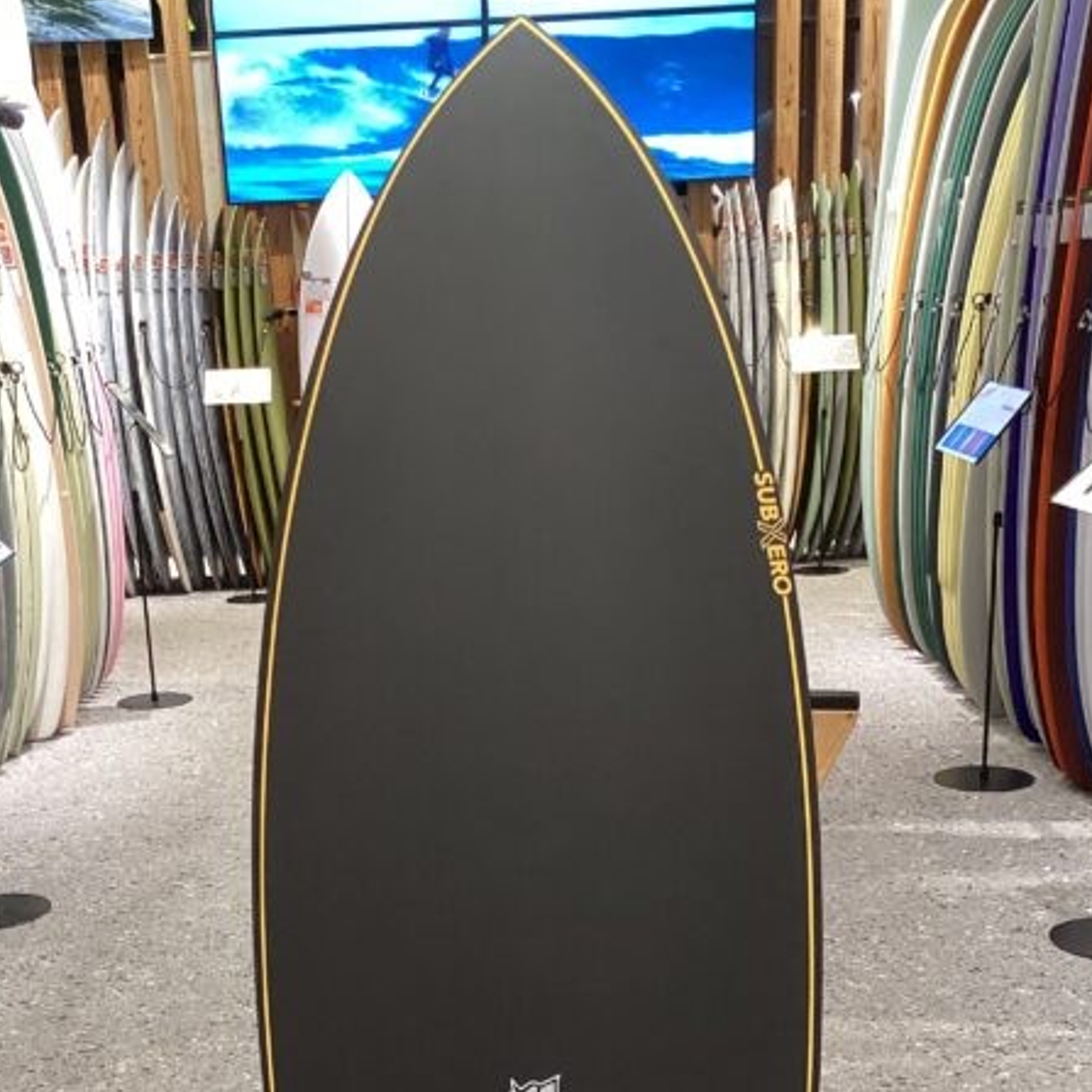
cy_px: 938
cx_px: 484
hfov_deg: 34.6
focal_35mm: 49
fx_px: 1749
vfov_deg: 33.2
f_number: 2.4
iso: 200
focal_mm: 3.3
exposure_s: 1/50
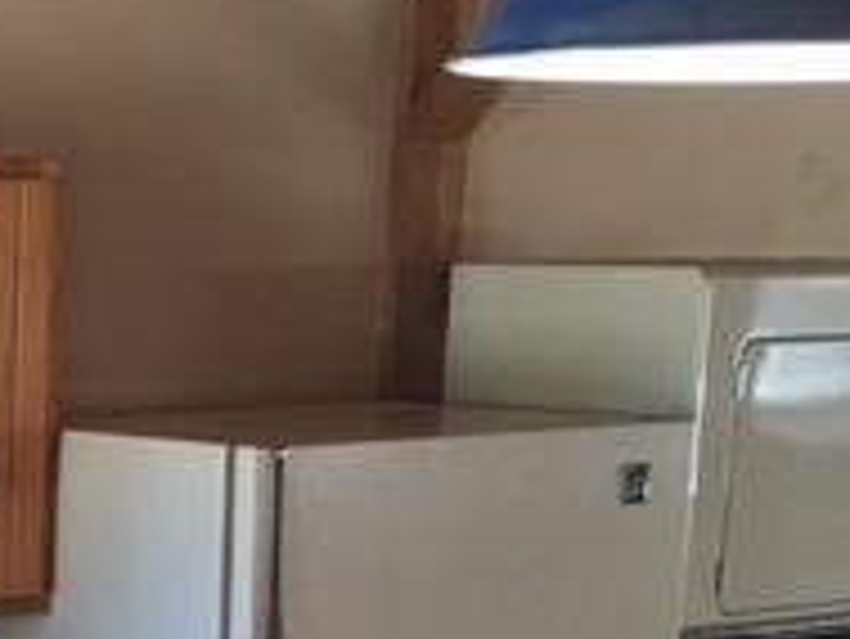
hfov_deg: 18.5
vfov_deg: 14.6
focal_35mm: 98
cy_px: 796
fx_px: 2408
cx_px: -283
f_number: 2.2
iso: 125
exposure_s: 1/30
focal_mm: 4.15
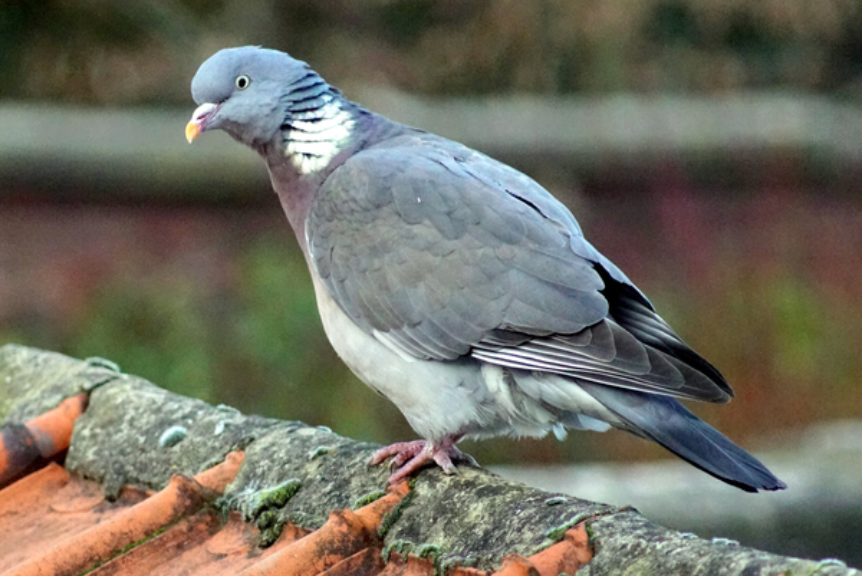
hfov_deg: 8.6
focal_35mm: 240
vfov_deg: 5.7
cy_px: 288
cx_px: 431
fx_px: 5751
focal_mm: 160
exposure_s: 1/640
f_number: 5.6
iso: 3200
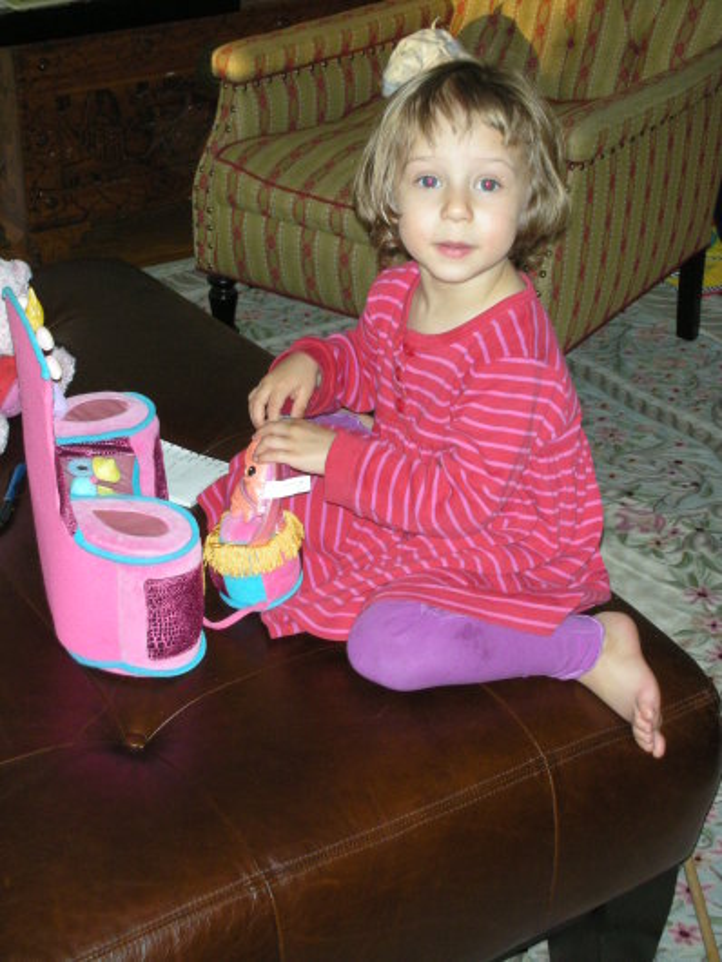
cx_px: 361
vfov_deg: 31.7
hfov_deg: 24.0
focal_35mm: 61
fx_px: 1695
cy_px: 481
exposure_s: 1/120
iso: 227
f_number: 3.7
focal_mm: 10.1
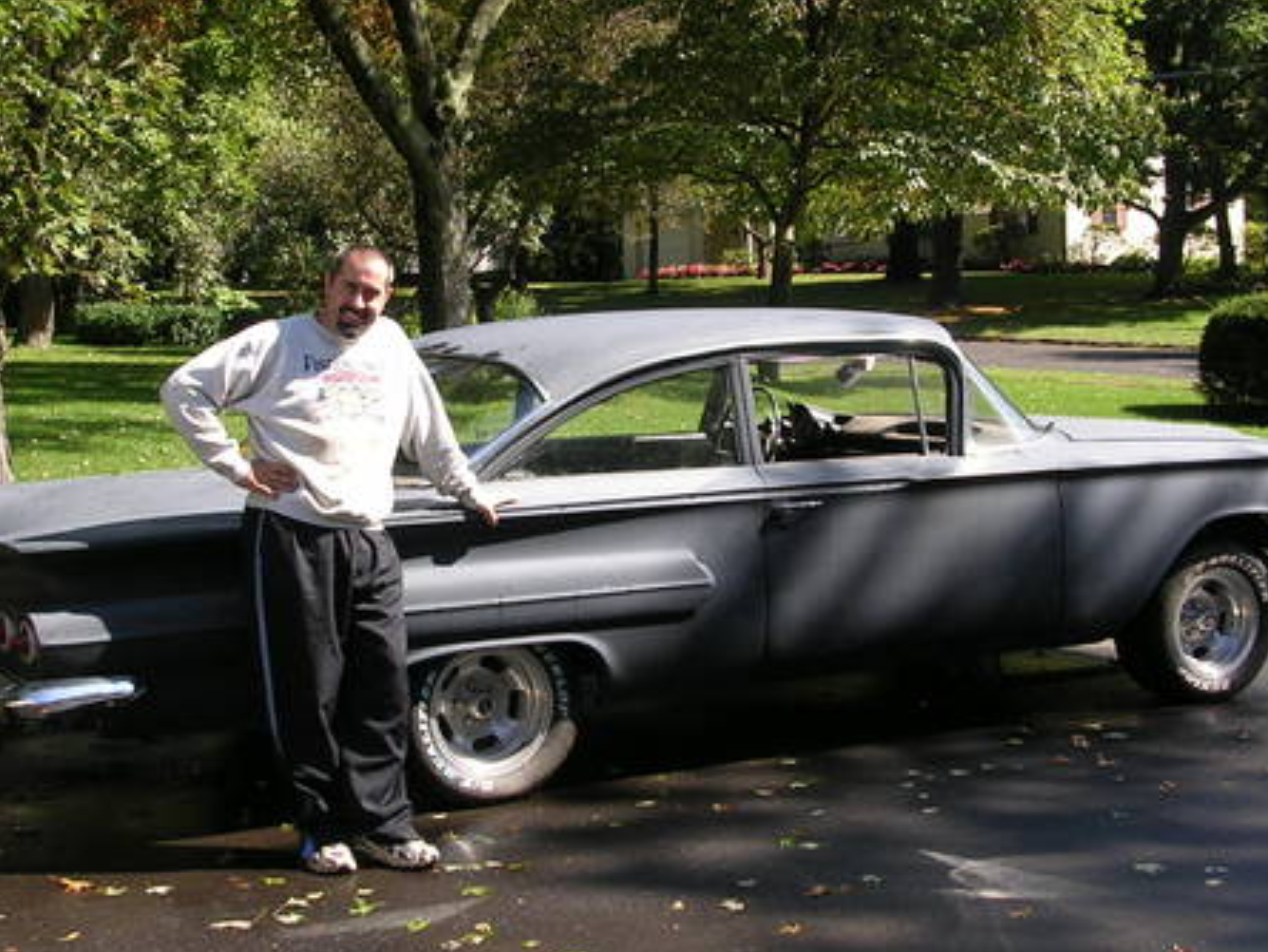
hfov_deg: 31.2
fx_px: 2272
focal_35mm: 62
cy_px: 465
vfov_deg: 23.7
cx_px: 647
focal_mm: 7.1
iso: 50
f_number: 3
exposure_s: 1/336
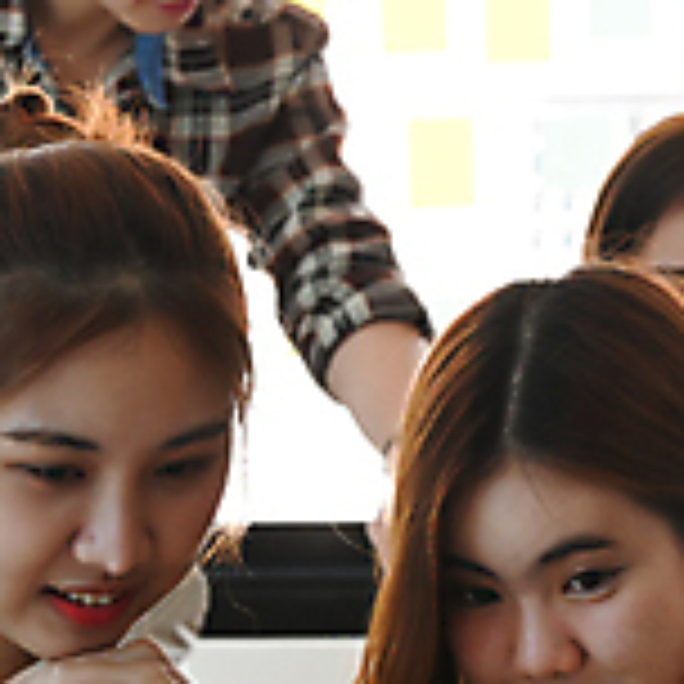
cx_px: 734
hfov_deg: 6.1
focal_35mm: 286
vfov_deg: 6.1
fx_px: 6394
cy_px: 567
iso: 800
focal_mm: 85
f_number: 8
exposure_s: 1/125
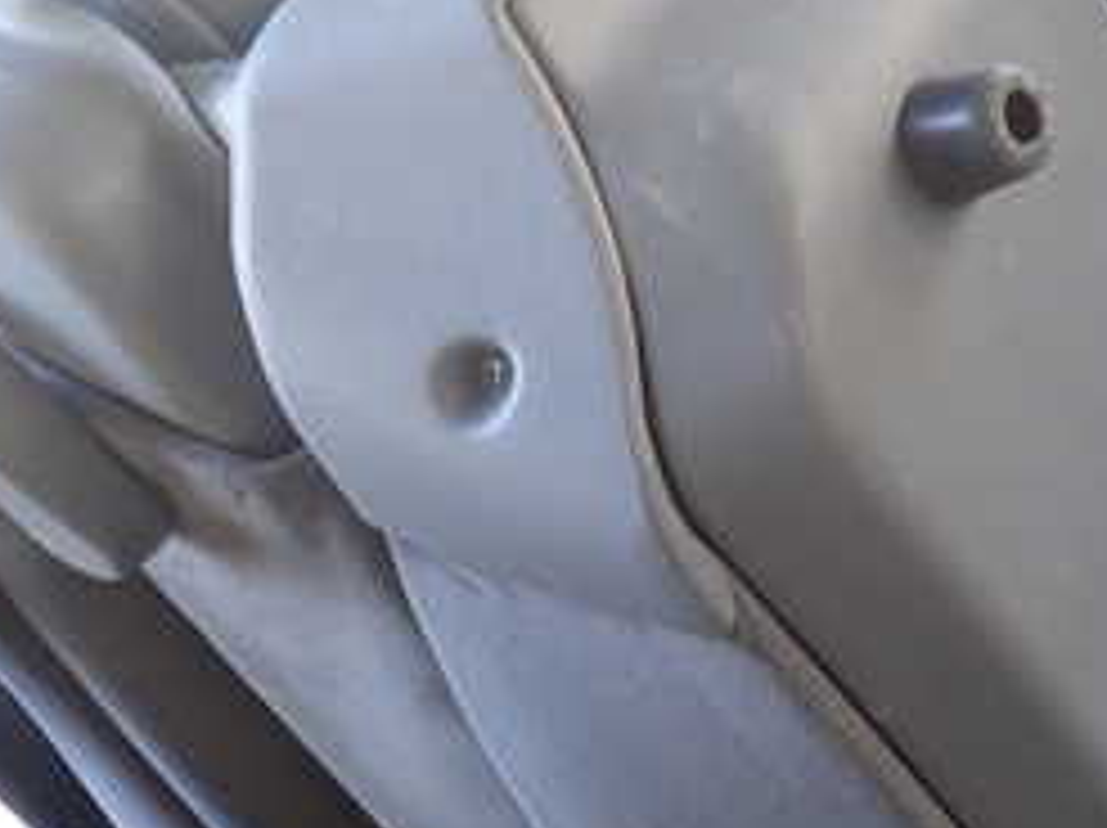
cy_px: 279
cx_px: 788
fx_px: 1949
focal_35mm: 61
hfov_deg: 31.3
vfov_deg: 23.9
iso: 200
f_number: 2
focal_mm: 4.5
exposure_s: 1/60
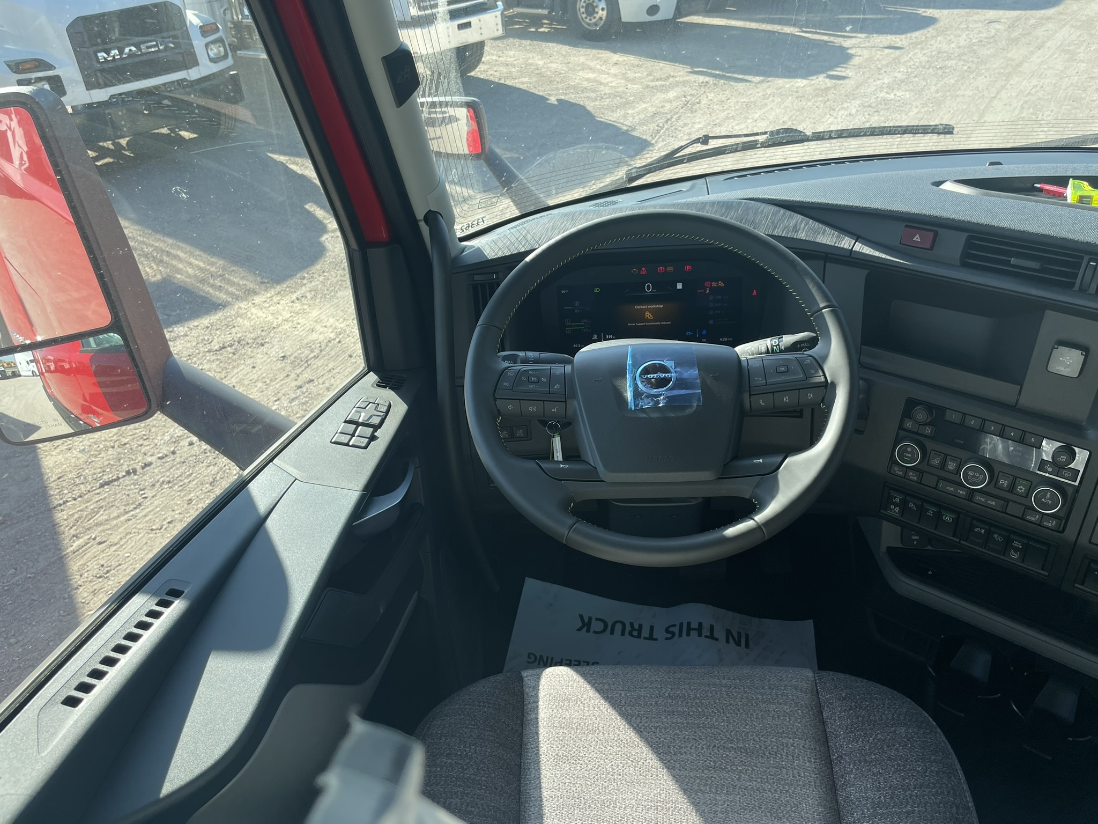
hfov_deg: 67.3
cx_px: 549
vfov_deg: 53.1
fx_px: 825
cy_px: 412
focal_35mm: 26
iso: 32
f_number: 1.6
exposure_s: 1/670
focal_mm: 4.2
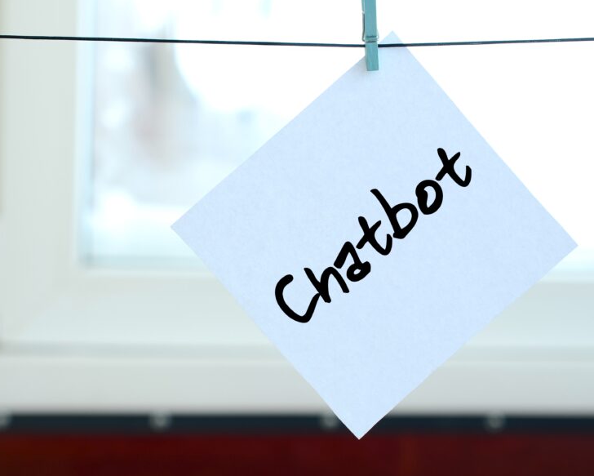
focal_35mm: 79
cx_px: 294
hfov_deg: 24.1
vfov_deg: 19.4
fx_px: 1389
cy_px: 208
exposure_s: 1/50
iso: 100
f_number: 5.6
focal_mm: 40
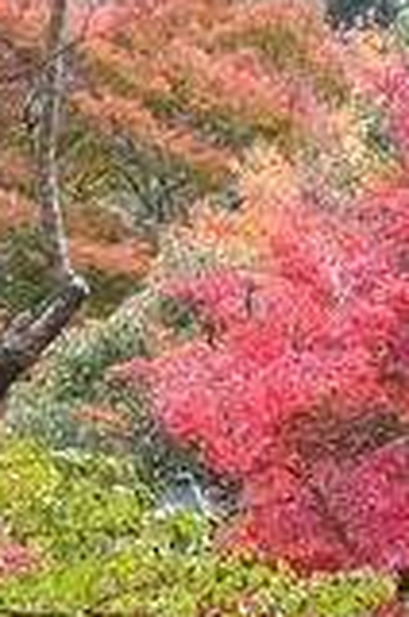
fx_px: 8677
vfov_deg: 4.0
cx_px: -650
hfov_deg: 2.7
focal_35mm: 507
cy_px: 1531
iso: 2500
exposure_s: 1/500
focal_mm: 52.7
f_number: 7.1
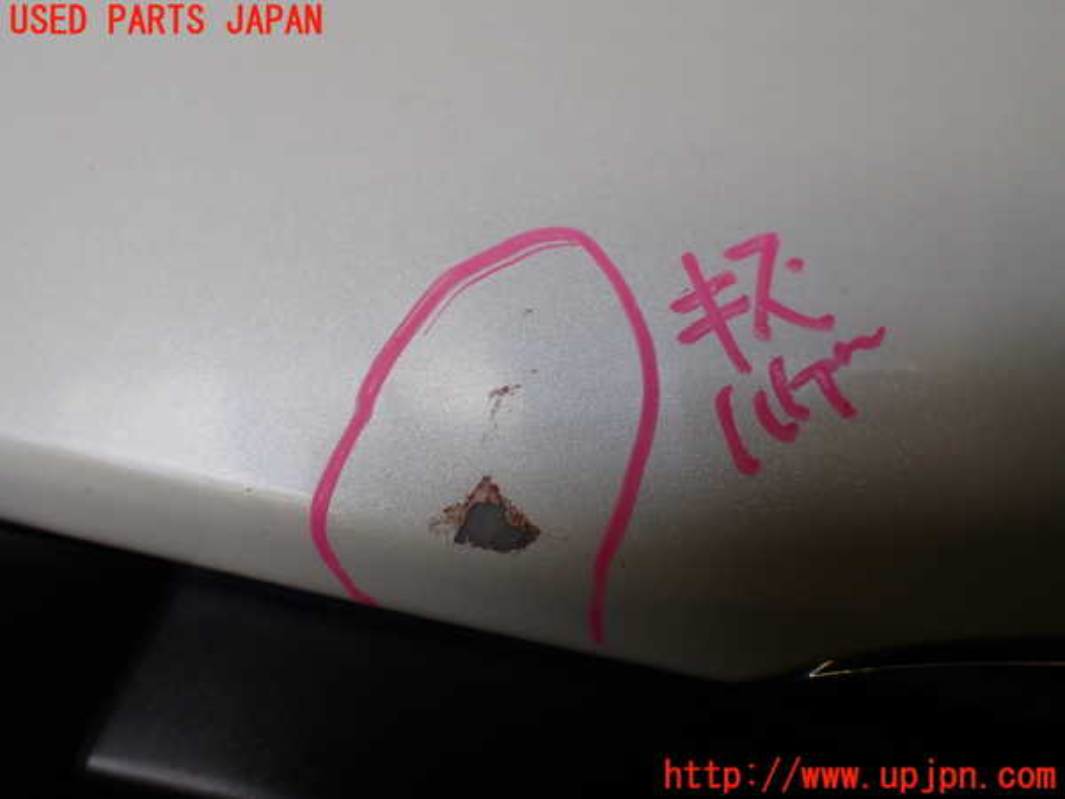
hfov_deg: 60.0
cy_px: 400
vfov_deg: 46.8
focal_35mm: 30
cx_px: 532
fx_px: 923
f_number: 3.2
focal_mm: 5.4
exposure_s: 1/200
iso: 100
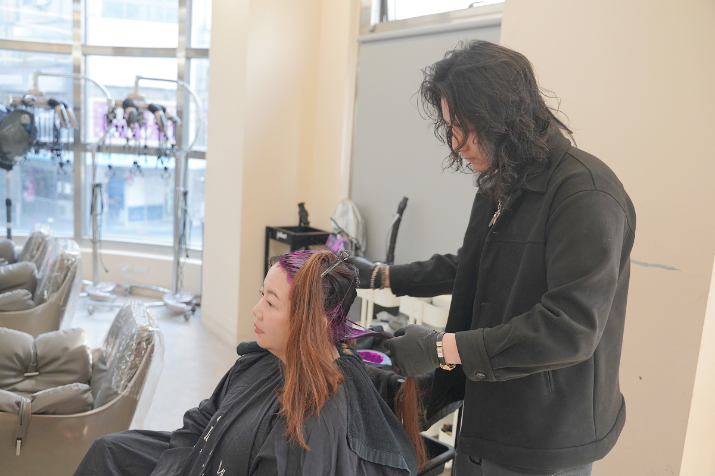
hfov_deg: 58.7
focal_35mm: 32
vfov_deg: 41.1
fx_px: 636
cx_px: 358
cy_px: 238
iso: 1600
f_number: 4
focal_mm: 32
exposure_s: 1/160
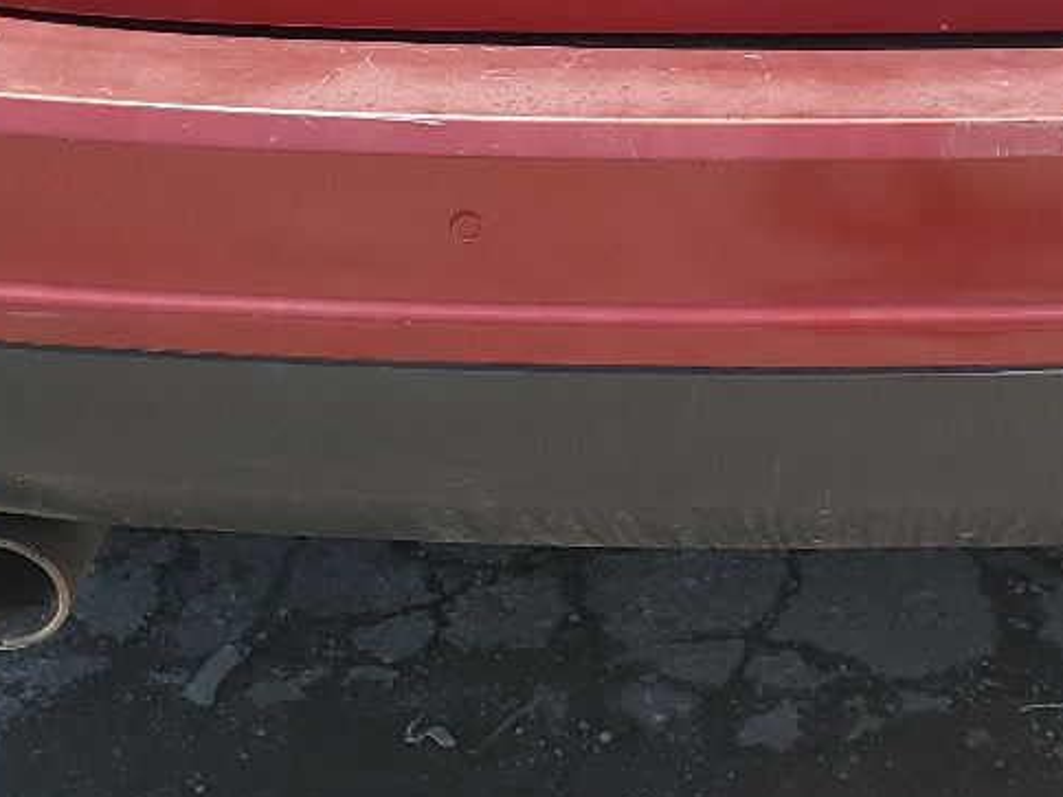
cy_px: -318
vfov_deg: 16.0
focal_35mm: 86
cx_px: 885
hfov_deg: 22.4
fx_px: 2641
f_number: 1.5
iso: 50
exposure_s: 1/2000
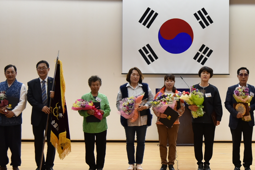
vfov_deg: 13.8
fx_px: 701
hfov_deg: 20.5
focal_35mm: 99
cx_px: 186
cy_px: 80
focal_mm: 50
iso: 1000
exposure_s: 1/125
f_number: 4
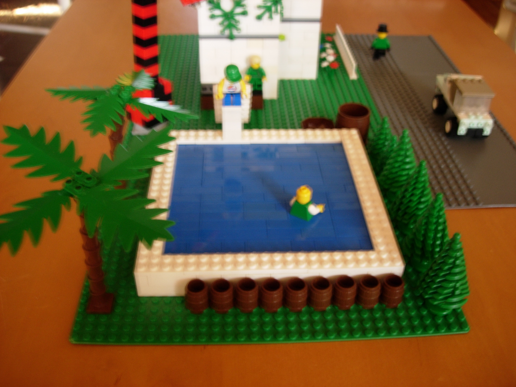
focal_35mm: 38
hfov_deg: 49.0
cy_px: 194
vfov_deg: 37.7
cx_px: 258
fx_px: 566
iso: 70
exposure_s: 1/4
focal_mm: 7.8
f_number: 2.8
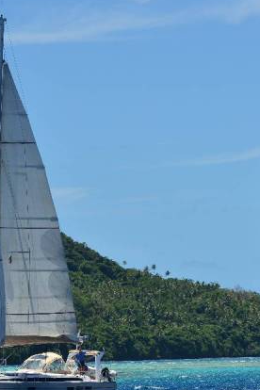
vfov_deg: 7.1
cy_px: 200
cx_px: 187
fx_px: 3141
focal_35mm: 290
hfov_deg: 4.7
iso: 250
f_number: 11
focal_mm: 150
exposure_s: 1/500
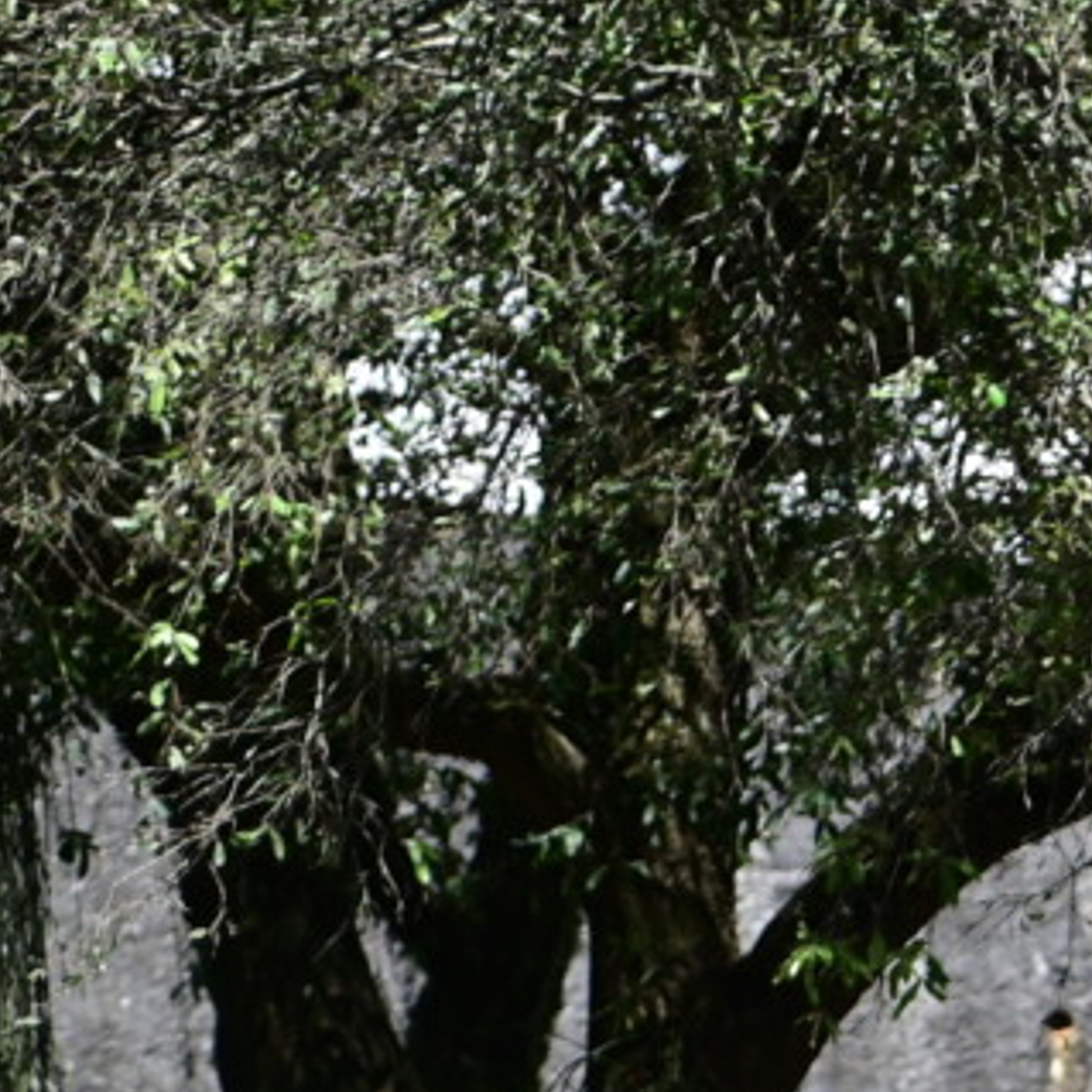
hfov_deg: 4.0
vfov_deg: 4.1
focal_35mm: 430
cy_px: 1744
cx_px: 2602
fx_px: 15347
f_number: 6.3
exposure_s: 1/640
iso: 250
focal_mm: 105
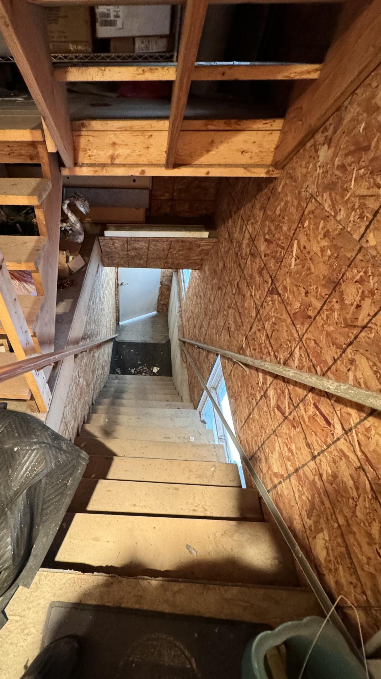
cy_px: 346
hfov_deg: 65.2
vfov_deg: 99.4
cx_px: 125
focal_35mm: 16
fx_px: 288
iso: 800
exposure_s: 1/60
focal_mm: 2.22
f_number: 2.2
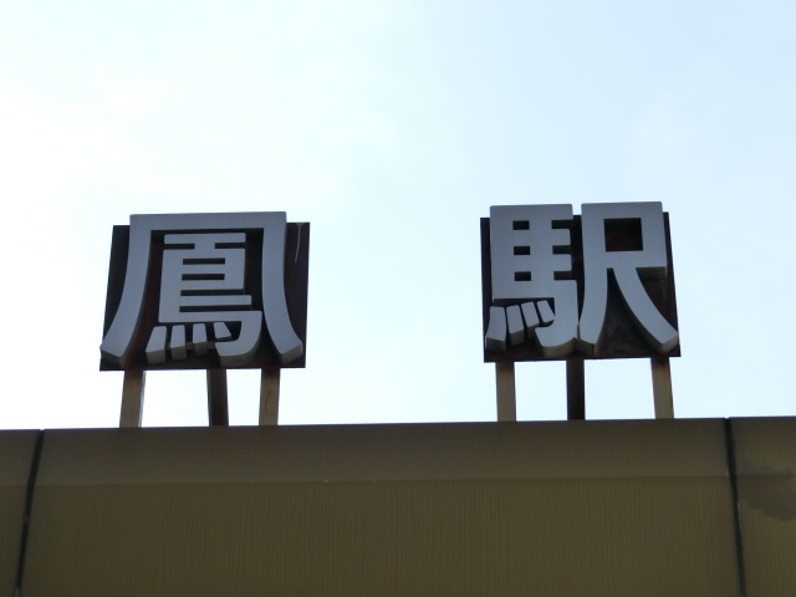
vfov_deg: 12.0
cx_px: 398
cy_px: 298
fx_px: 2851
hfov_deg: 15.9
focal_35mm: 124
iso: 80
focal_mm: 22.1
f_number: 5.7
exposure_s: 1/320
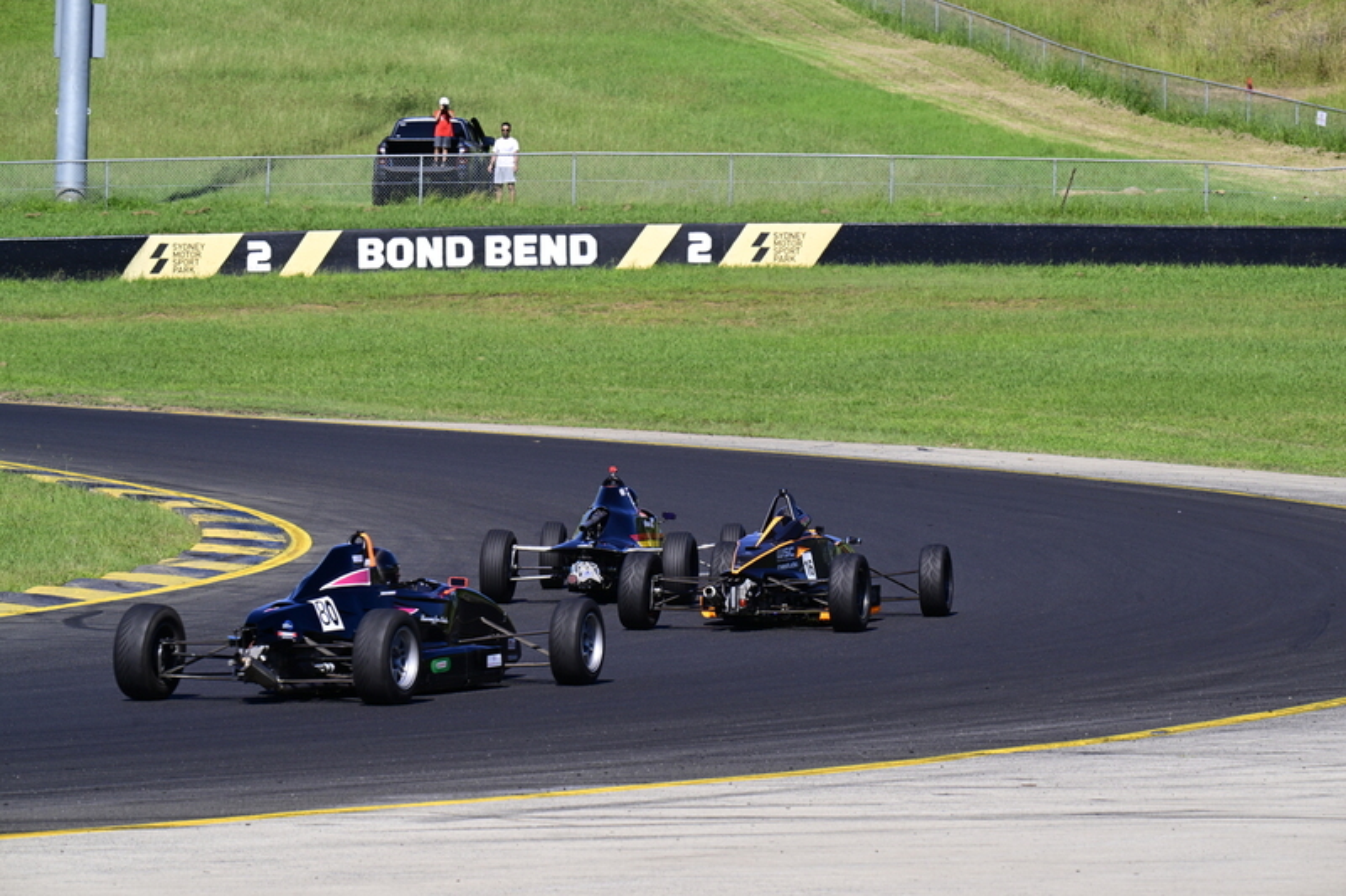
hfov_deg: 11.4
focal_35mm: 180
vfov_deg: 7.6
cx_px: 673
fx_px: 6728
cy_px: 448
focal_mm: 180
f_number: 11
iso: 400
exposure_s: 1/640
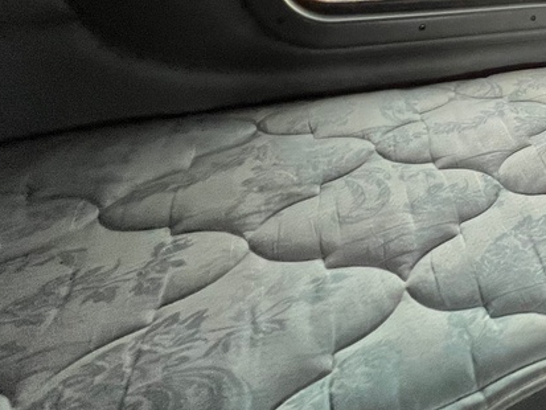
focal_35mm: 34
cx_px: 678
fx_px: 536
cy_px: -101
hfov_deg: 37.8
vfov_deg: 33.0
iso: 250
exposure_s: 1/88
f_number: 1.8
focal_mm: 1.57
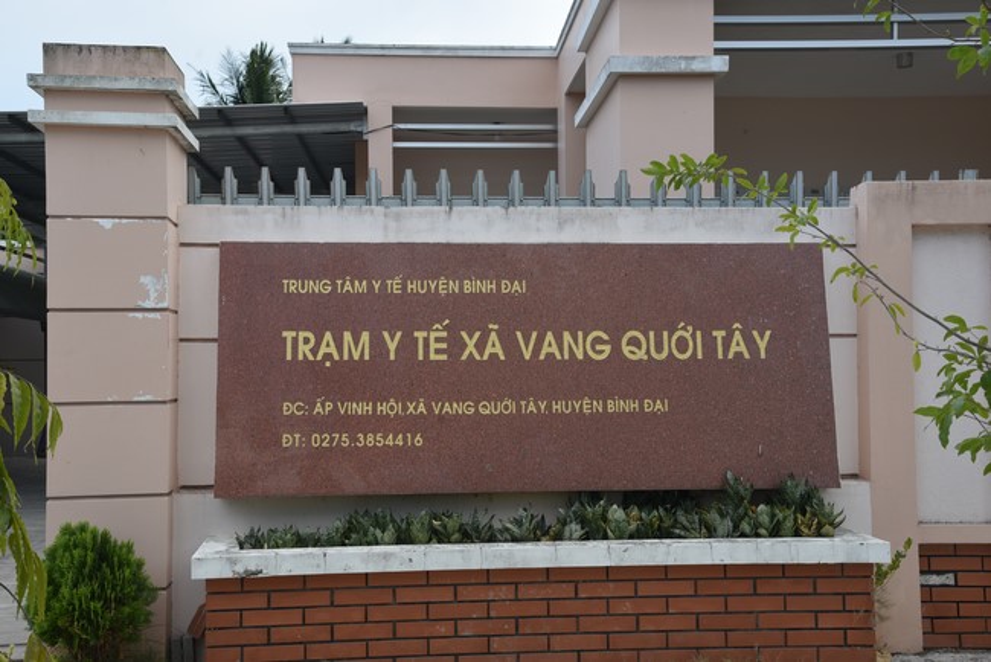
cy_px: 331
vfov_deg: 30.5
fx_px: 1212
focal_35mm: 44
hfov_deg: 44.5
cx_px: 496
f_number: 8
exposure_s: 1/250
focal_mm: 44
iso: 220
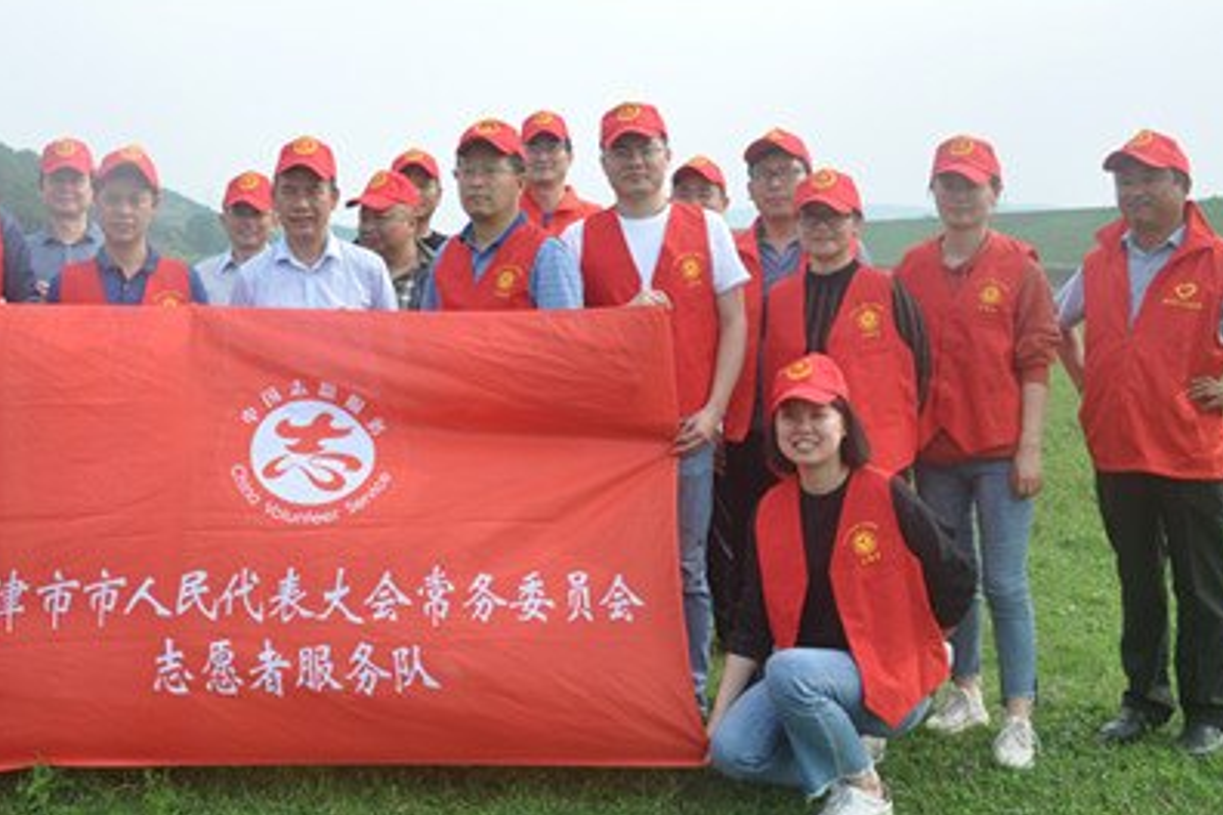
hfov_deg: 40.6
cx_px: 368
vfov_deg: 27.9
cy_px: 228
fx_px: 1622
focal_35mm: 48
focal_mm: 21
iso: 200
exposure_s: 1/125
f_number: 9.5
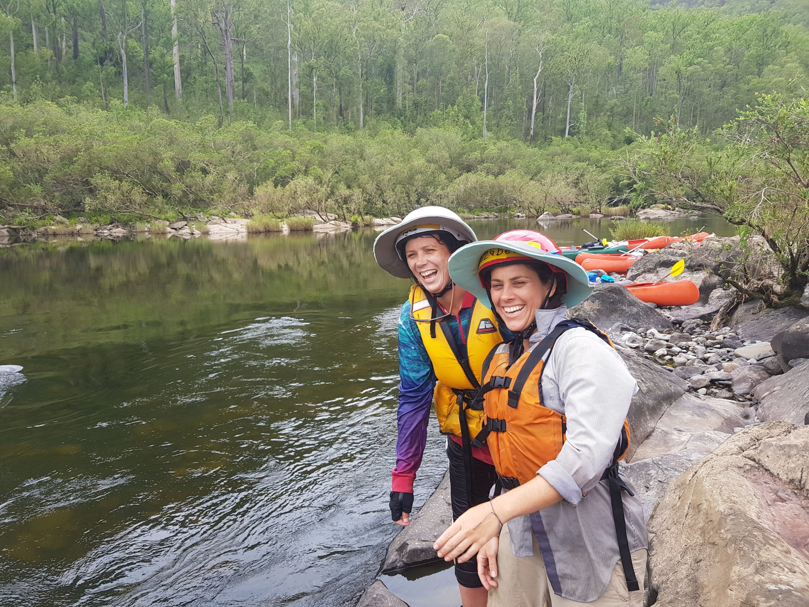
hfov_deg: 67.3
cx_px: 404
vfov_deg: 53.1
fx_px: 608
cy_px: 304
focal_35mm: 26
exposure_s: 1/594
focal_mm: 4.2
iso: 40
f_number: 1.7
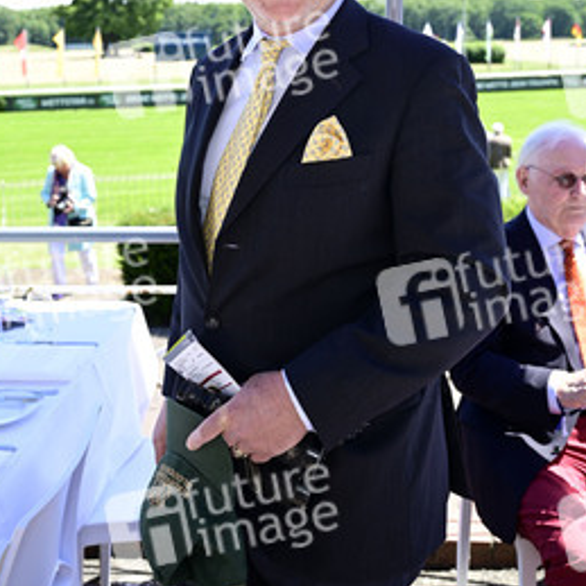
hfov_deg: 43.9
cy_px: 179
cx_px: 287
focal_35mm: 38
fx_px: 728
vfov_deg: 43.0
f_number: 4.5
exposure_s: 1/200
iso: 100
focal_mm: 29
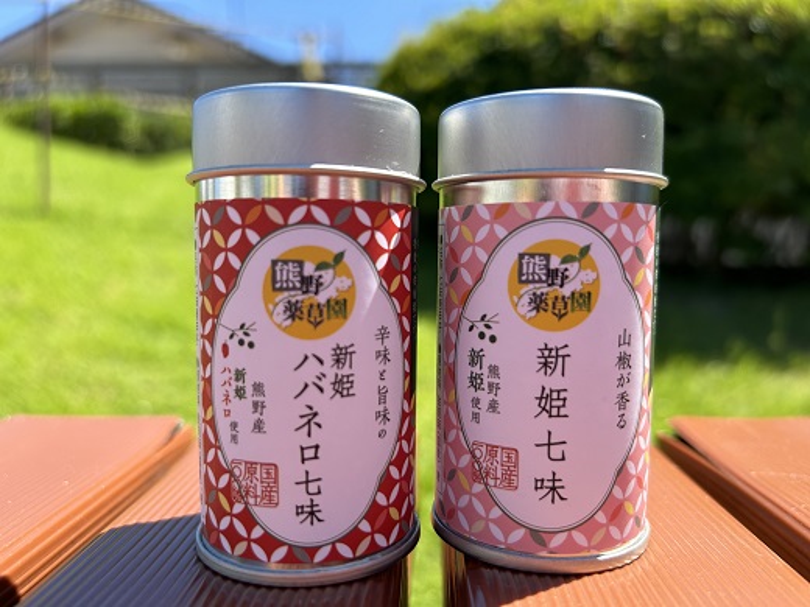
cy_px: 304
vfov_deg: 53.1
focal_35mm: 26
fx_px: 608
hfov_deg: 67.3
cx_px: 405
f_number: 1.5
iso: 50
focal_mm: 5.7
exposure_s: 1/1645
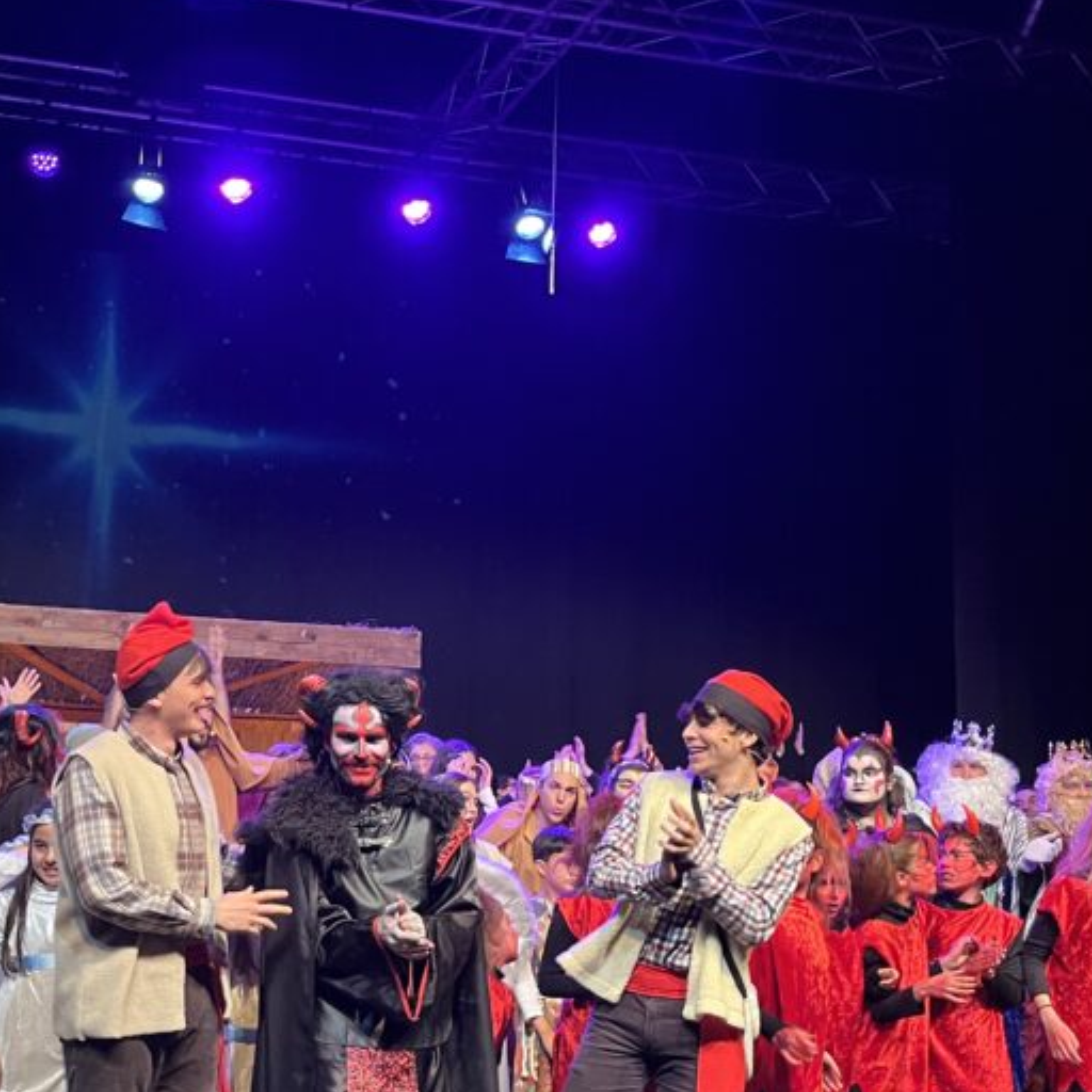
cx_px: 301
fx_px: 1642
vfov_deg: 36.5
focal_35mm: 46
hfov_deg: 36.1
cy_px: 693
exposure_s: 1/50
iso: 320
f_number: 1.6
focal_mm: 5.1
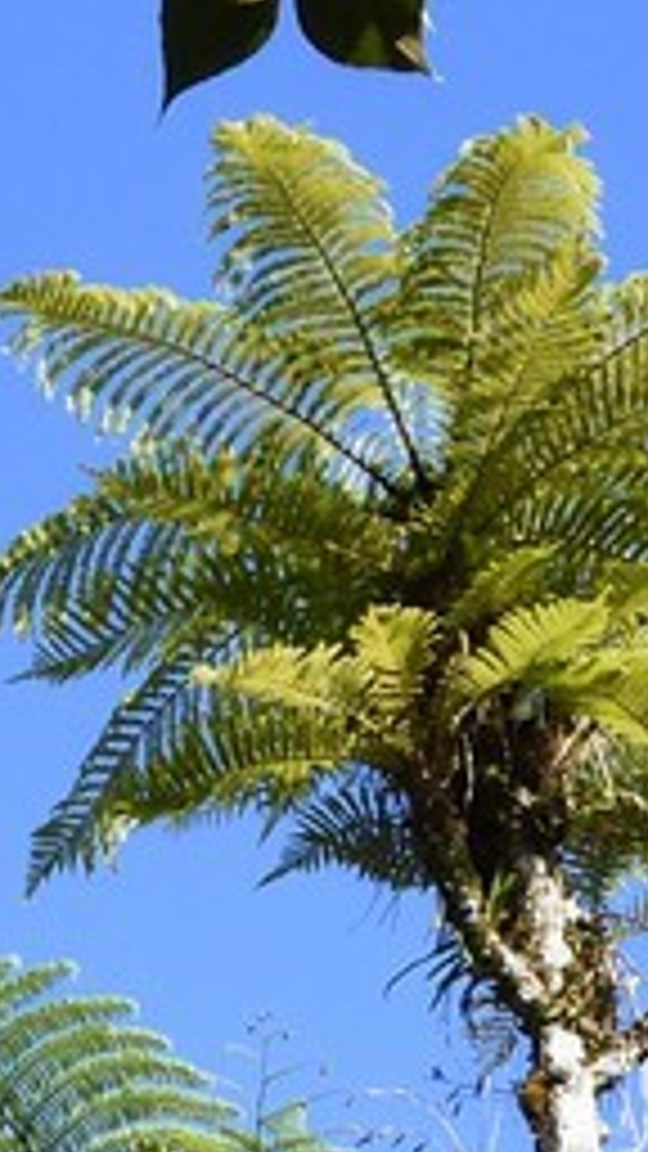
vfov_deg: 11.0
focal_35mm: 170
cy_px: 2624
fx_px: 5193
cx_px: -209
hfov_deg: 7.1
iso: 1600
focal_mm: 26
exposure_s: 1/200
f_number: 16
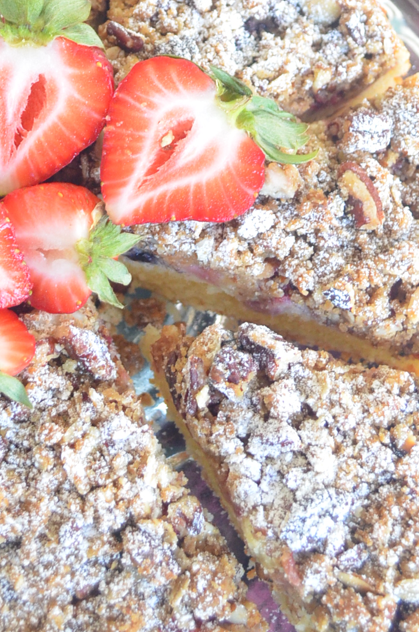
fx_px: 1228
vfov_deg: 28.5
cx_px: 146
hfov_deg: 19.3
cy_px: 165
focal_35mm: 70
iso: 1400
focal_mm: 20
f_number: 4
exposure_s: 1/60
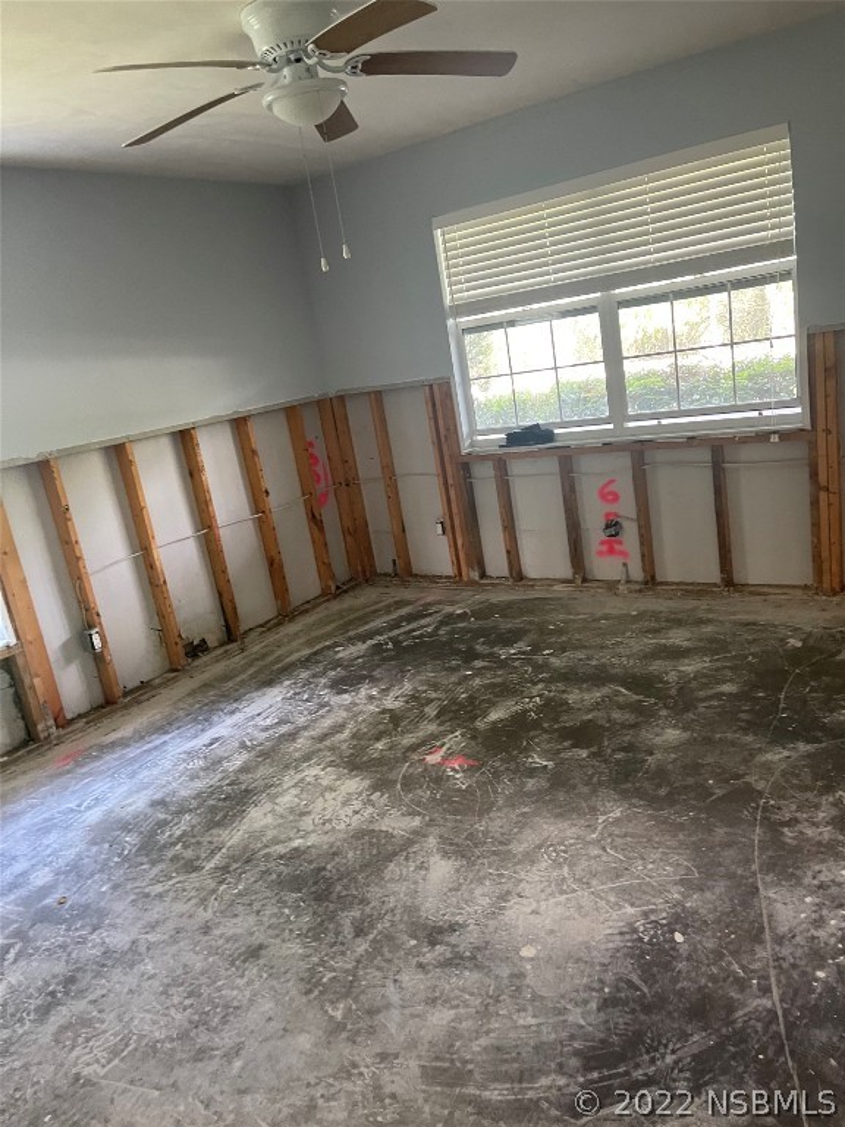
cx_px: 422
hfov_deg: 53.1
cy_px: 564
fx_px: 846
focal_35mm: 26
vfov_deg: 67.3
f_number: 1.6
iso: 400
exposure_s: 1/60
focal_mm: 5.1
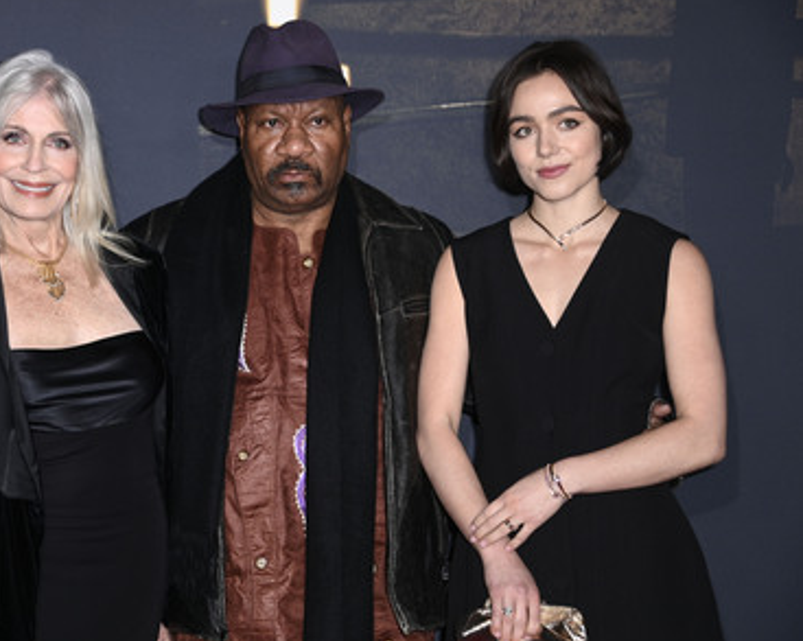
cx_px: 312
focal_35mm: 98
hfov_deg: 19.5
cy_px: 319
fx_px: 2327
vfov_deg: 15.7
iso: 640
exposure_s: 1/200
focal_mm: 85
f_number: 5.6
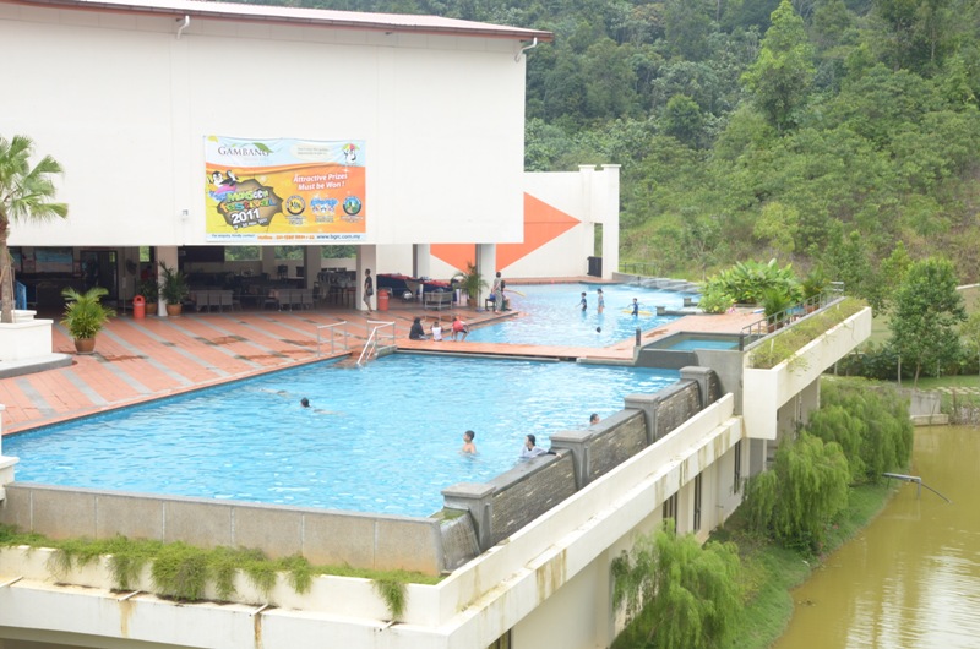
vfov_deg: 25.6
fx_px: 1426
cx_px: 490
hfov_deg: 37.9
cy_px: 324
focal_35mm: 52
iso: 500
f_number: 11
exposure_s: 1/60
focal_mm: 35
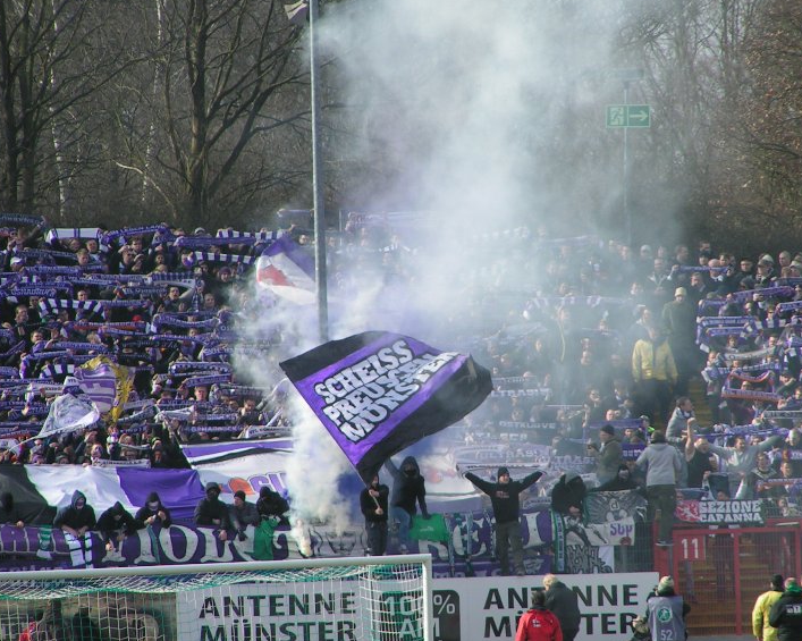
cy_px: 314
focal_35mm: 420
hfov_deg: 4.6
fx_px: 9965
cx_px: 437
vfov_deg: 3.7
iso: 50
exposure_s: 1/500
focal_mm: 58
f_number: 4.5
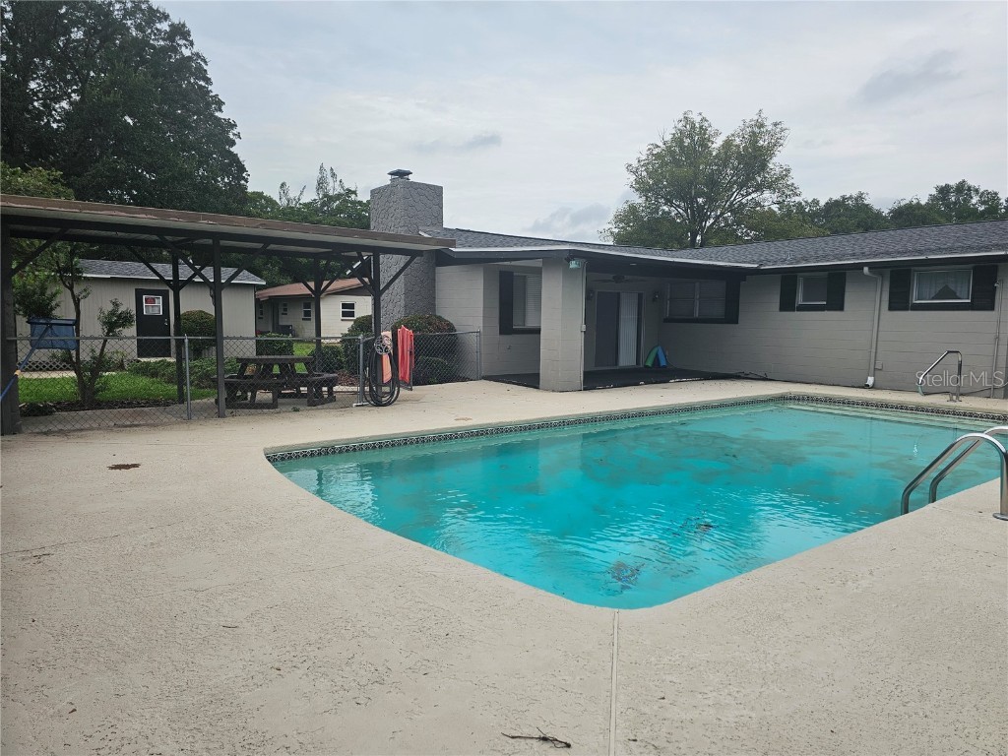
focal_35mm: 23
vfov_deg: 58.9
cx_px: 504
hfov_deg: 73.9
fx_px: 670
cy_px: 378
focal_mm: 6.3
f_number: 1.7
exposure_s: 1/767
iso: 10
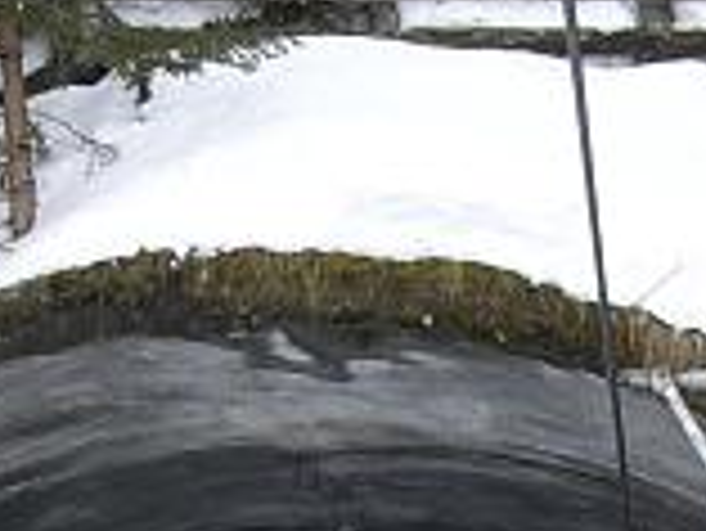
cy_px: 756
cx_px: 544
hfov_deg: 10.2
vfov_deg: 7.6
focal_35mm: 194
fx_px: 3960
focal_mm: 6.3
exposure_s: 1/320
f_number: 3.1
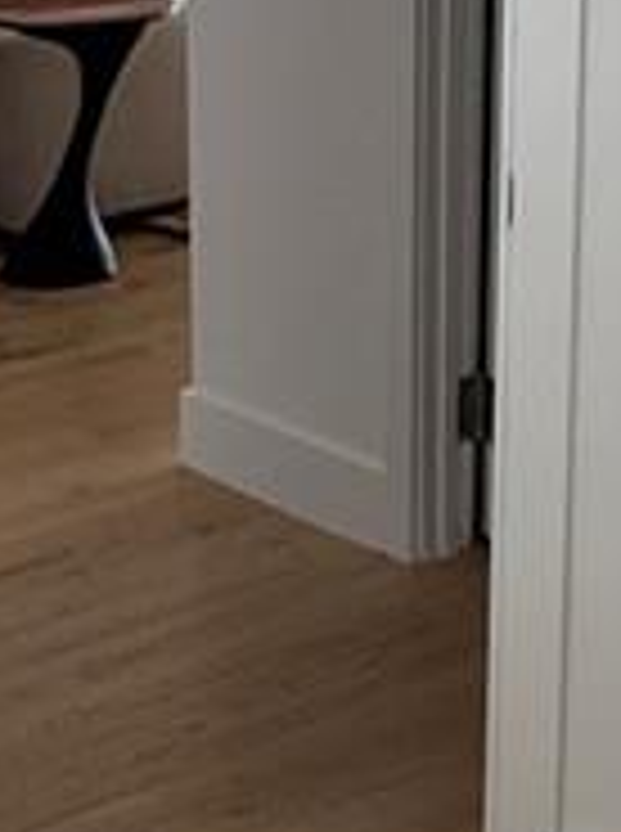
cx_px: 180
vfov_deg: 21.4
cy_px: 216
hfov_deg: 16.1
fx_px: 2184
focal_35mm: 91
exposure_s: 1/120
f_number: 2.2
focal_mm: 2.22
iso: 160
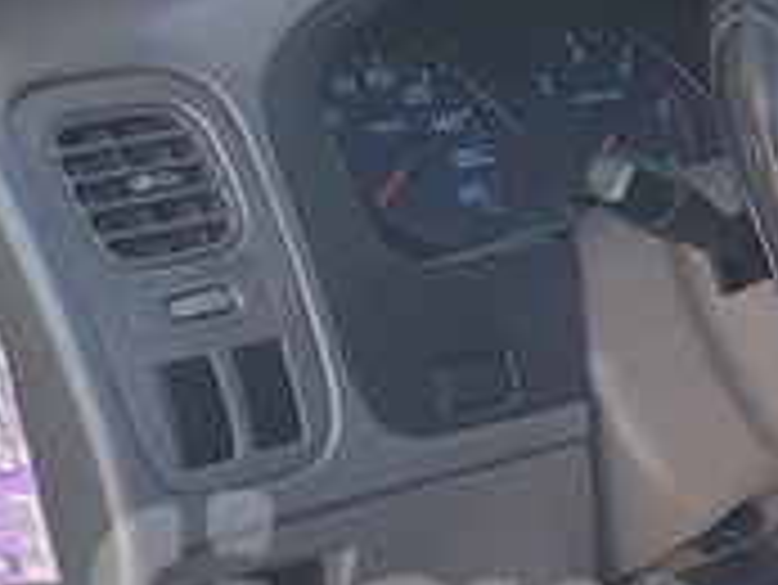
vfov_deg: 12.1
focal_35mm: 120
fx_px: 2699
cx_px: 1466
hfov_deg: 14.2
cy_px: 657
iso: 40
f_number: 1.8
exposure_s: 1/205
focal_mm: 5.4
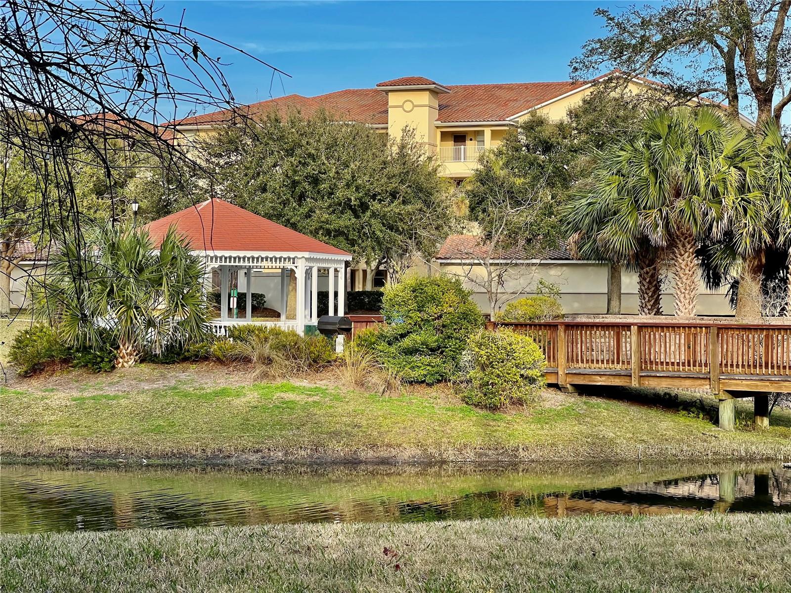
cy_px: 296
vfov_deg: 19.1
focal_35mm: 77
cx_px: 396
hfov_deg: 25.3
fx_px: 1760
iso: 32
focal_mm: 9
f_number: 2.8
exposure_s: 1/290
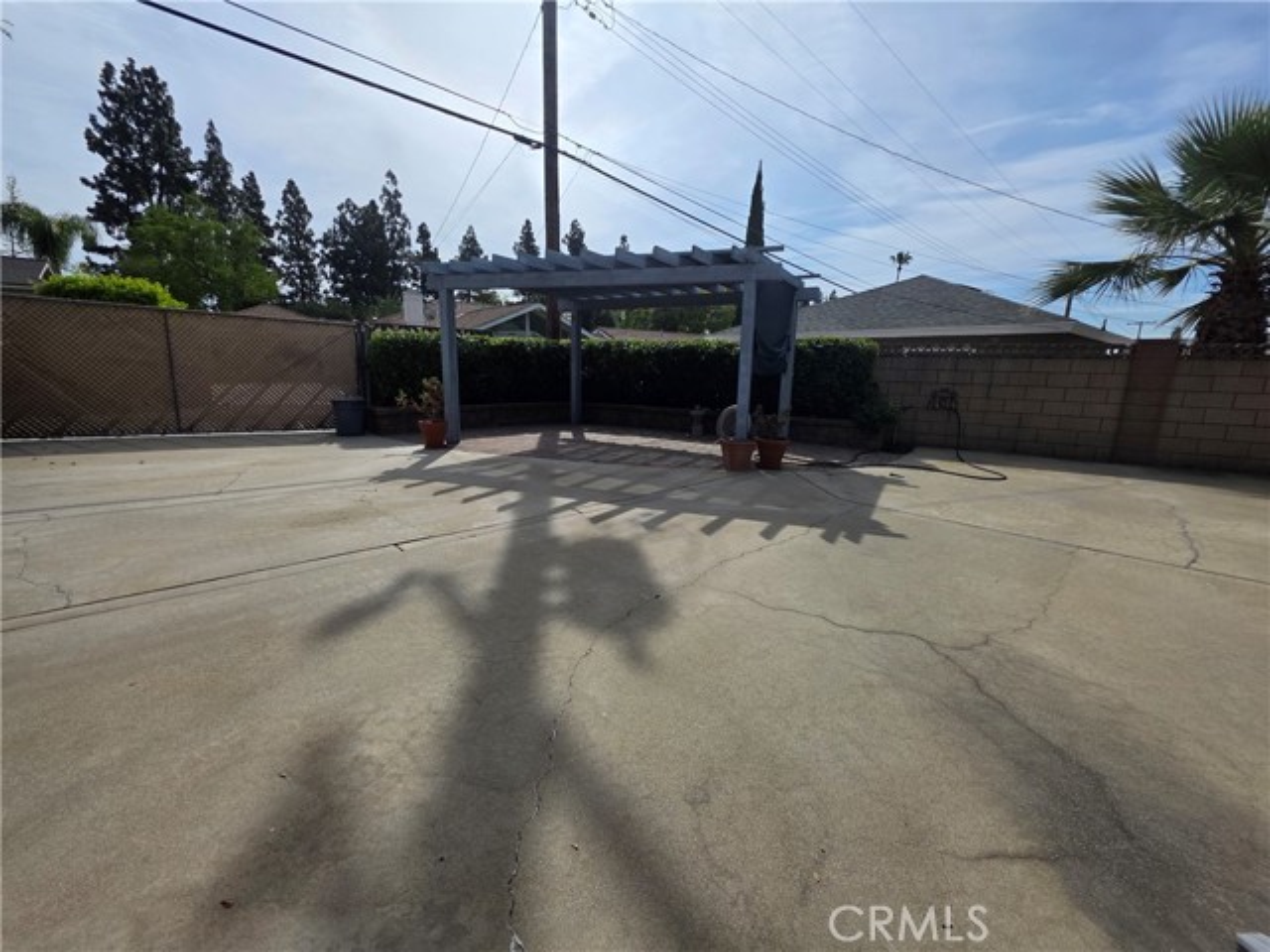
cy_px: 476
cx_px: 635
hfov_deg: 106.2
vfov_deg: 89.9
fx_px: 477
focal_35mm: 13
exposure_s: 1/4217
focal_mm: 2.2
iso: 40
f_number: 1.9
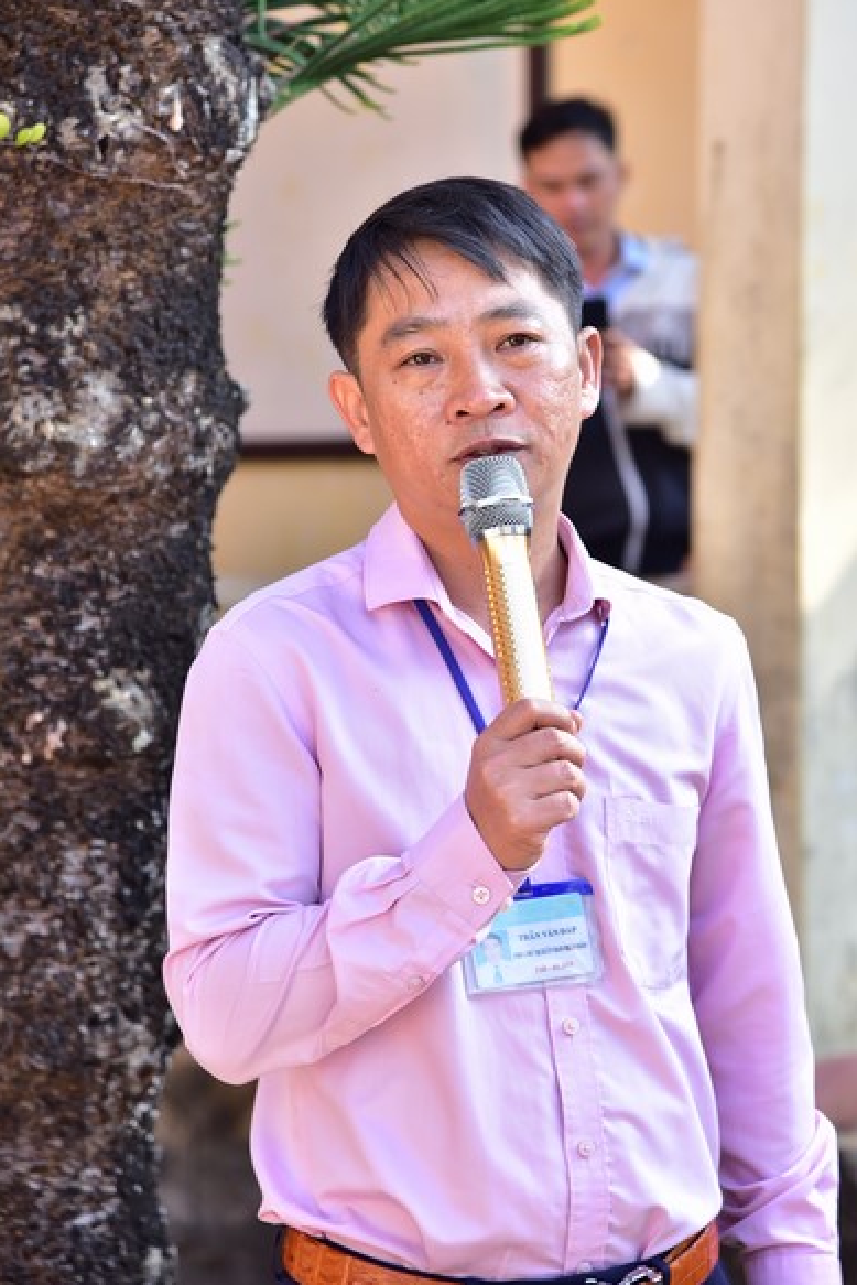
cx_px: 456
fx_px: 4175
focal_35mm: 117
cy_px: 571
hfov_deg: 11.7
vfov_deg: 17.5
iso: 160
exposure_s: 1/100
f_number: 5
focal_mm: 105
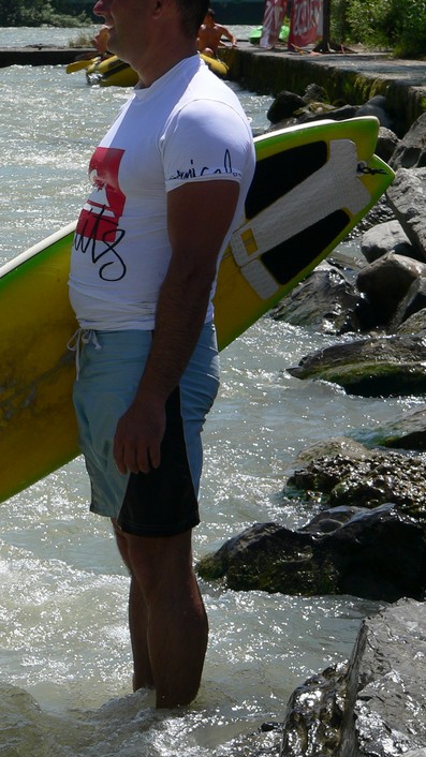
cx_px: 70
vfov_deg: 12.8
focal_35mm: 168
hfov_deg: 7.2
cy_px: 301
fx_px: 3374
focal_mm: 20.1
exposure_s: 1/800
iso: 80
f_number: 4
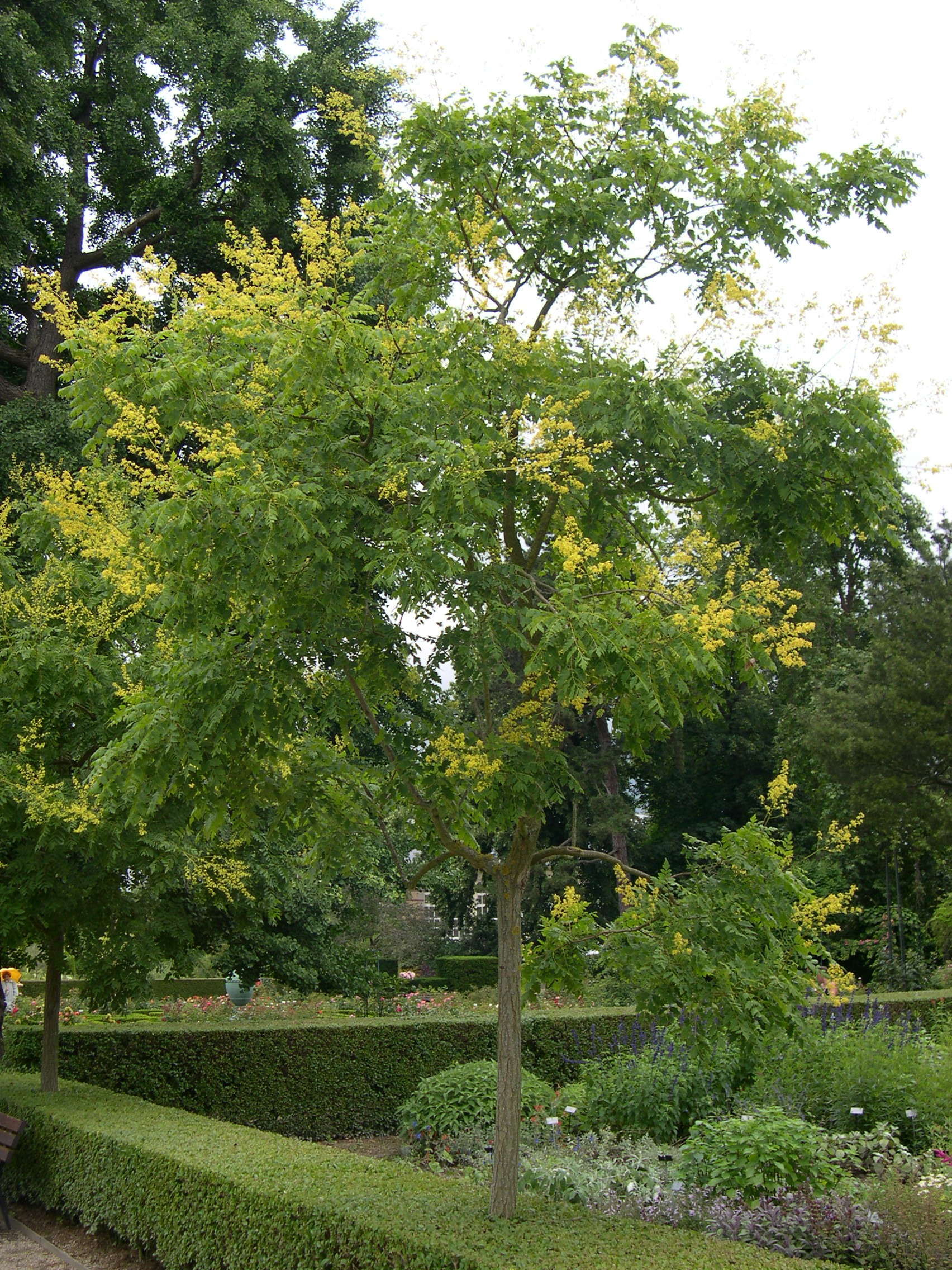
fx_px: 1393
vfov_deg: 49.0
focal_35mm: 38
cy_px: 635
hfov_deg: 37.7
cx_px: 476
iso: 100
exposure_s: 1/513
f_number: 2.8
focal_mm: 8
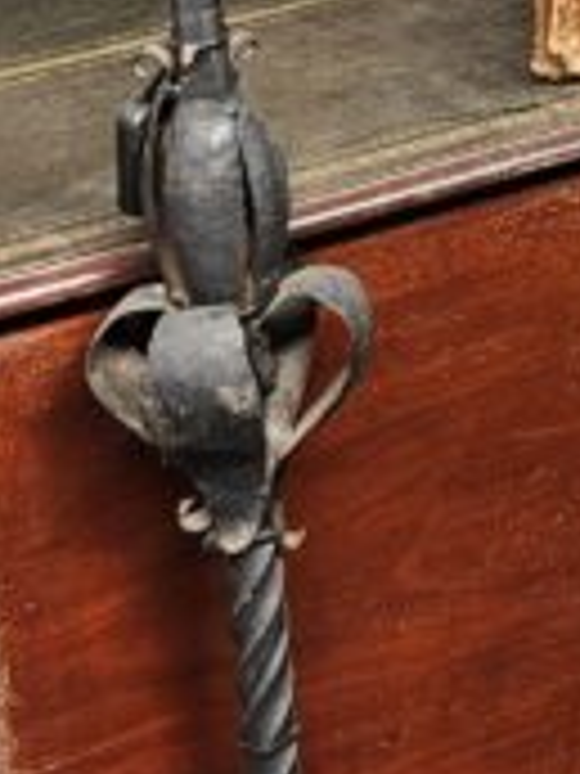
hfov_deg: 9.4
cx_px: 1493
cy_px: -549
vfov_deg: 13.2
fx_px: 3061
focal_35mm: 137
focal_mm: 5.4
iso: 25
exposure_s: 1/122
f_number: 1.8
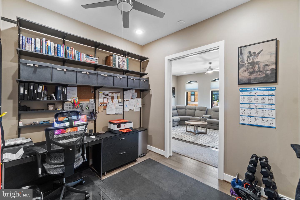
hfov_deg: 100.4
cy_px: 100
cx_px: 150
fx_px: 125
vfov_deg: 77.3
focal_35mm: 15
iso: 200
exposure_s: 1/1.25
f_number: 8
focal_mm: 10
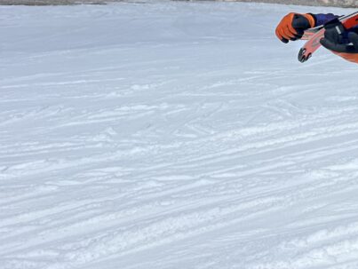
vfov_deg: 21.3
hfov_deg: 26.6
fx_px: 683
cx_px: 412
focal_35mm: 66
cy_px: -15
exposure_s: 1/11364
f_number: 1.5
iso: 50
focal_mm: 5.7
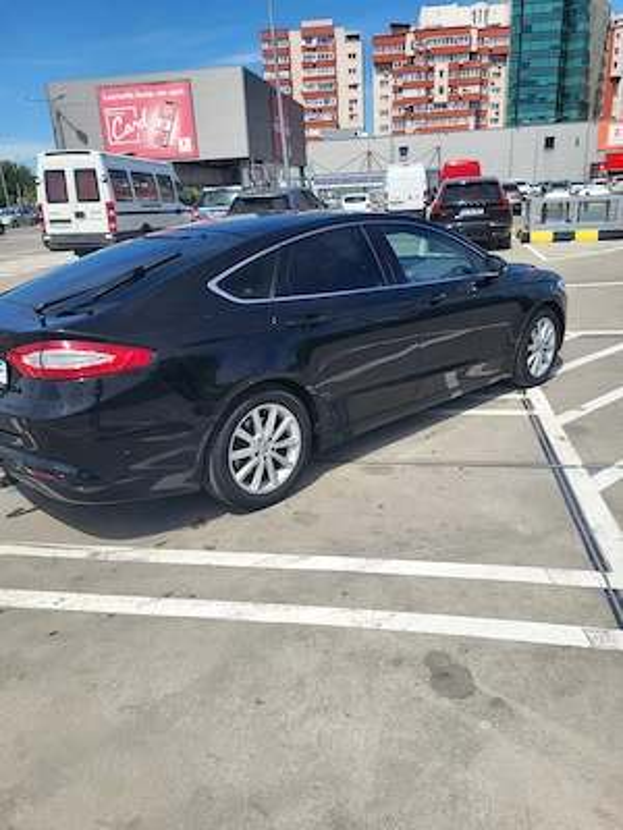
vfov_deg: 67.3
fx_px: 624
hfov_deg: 53.1
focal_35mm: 26
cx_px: 312
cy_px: 415
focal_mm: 5.4
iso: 40
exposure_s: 1/2463
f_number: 1.8
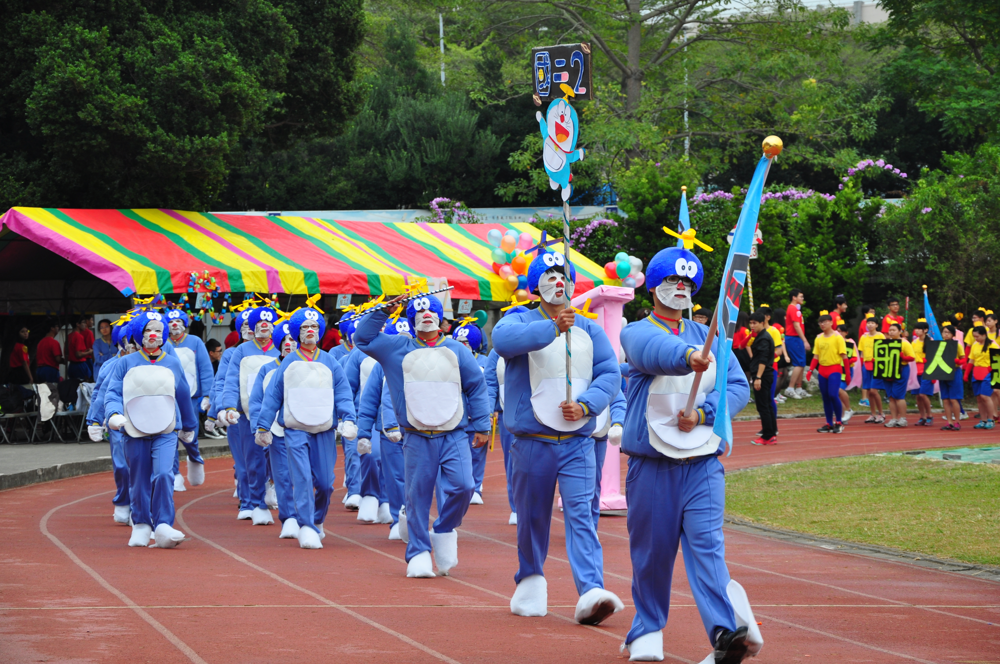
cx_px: 500
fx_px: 3329
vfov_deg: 11.4
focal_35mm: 120
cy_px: 332
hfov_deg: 17.1
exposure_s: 1/125
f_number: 5.3
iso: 200
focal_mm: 80
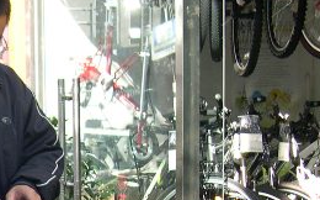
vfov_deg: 10.2
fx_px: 1080
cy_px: 307
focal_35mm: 124
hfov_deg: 15.9
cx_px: -103
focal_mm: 8
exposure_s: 1/215
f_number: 2.8
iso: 100
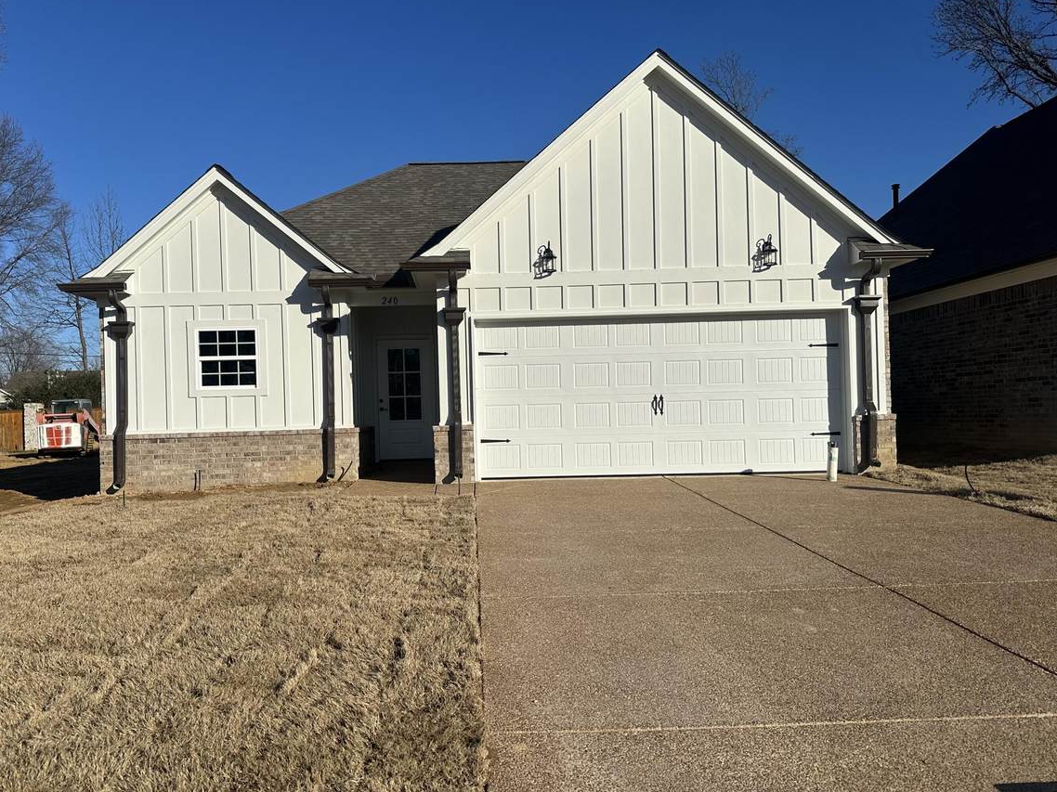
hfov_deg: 65.2
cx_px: 484
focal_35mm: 27
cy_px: 407
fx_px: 824
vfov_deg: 51.3
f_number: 1.78
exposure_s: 1/10753
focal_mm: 6.86
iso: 80
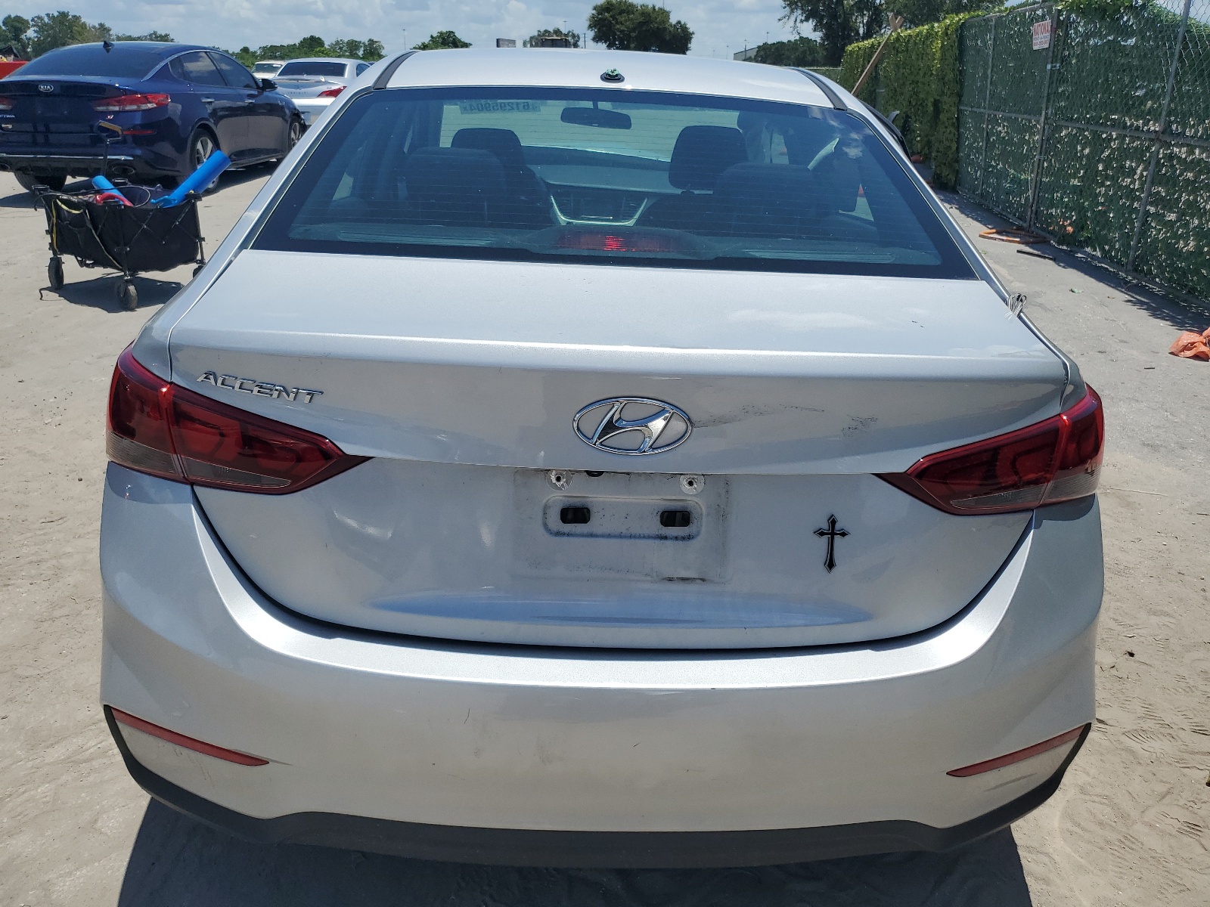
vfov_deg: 53.1
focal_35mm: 26
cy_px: 454
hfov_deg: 67.3
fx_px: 909
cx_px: 605
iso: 50
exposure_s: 1/10000
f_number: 1.5
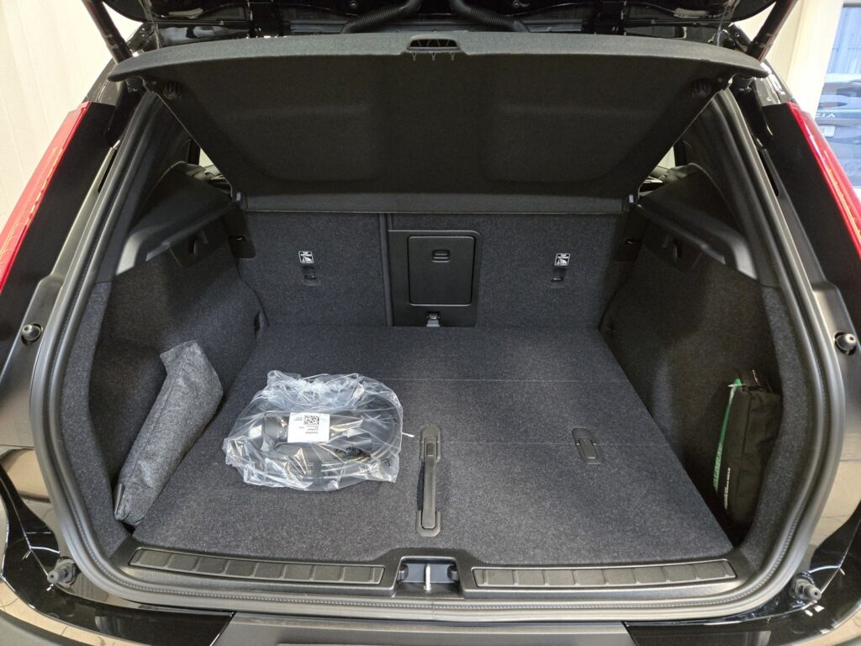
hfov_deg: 73.9
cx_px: 430
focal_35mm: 23
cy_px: 323
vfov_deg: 58.9
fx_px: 572
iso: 2500
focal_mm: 5.4
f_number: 1.8
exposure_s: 1/100
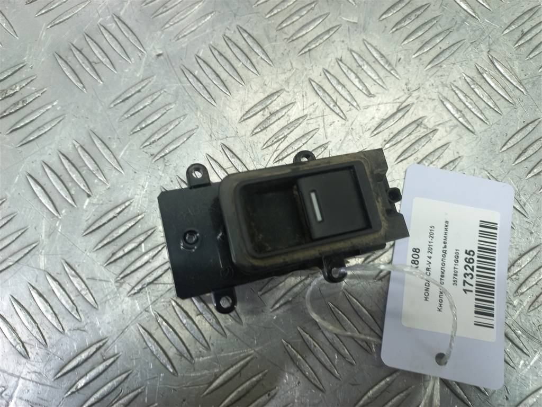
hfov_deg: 69.4
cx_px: 271
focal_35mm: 25
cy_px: 204
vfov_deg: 54.9
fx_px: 391
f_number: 1.8
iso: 64
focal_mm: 4.6
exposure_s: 1/50
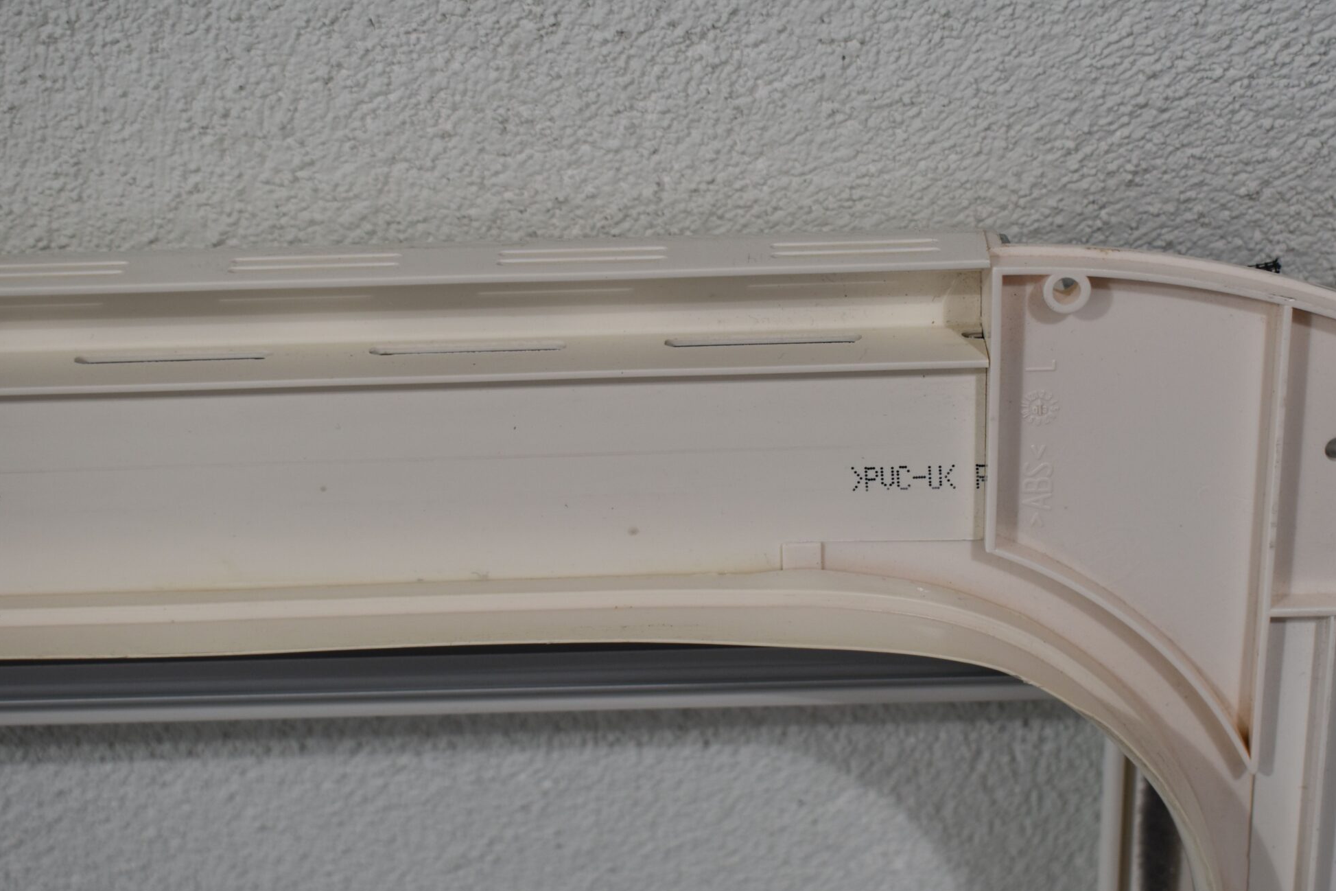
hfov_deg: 28.4
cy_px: 508
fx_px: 2635
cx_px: 832
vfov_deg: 19.2
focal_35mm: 71
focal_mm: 36
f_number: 5.6
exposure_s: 1/160
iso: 200
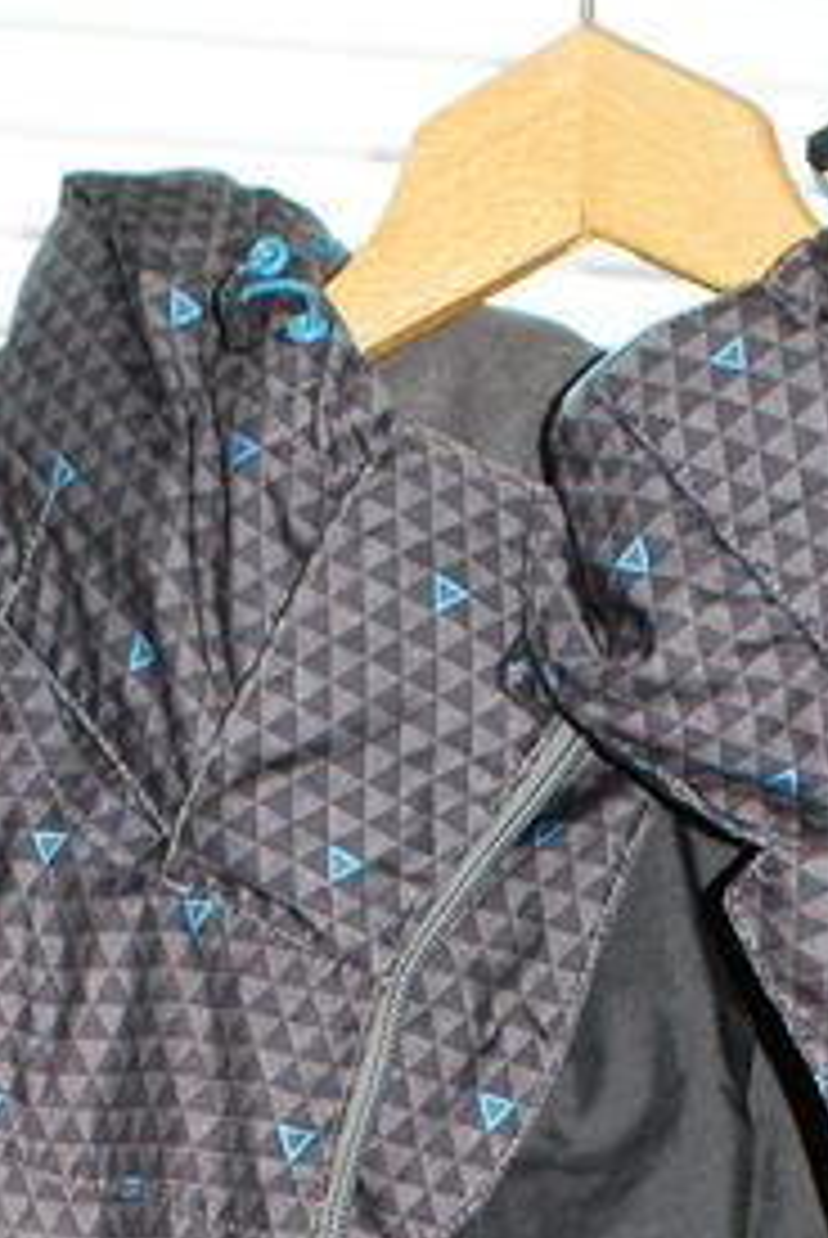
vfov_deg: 15.8
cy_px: 1801
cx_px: 556
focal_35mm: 120
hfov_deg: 11.4
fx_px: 4129
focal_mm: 22
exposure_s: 1/60
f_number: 5.6
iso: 400
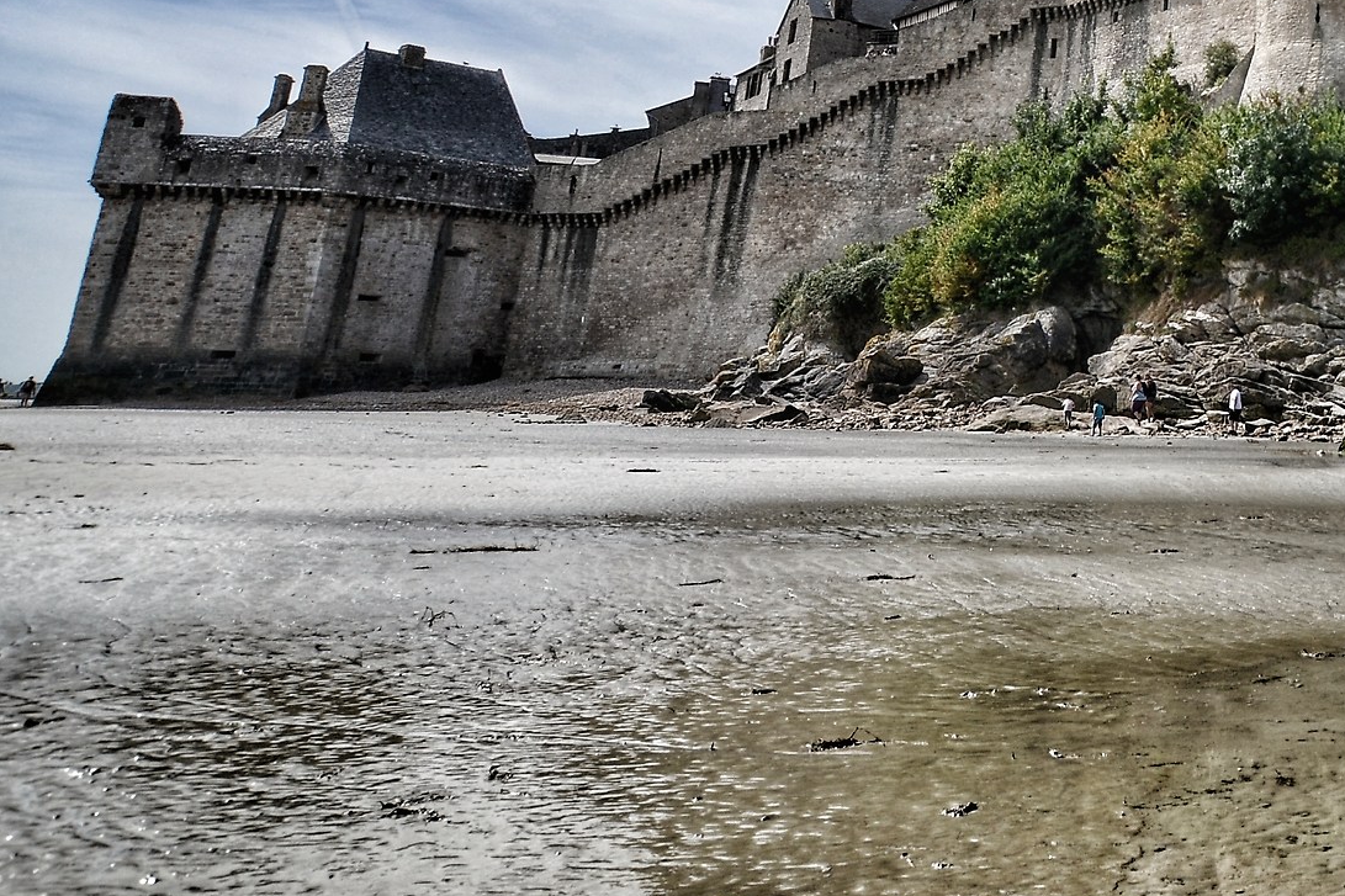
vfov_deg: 36.4
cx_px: 1418
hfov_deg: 45.6
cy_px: 22
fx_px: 1233
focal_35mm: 33
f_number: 8
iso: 100
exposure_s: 1/400
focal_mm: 10
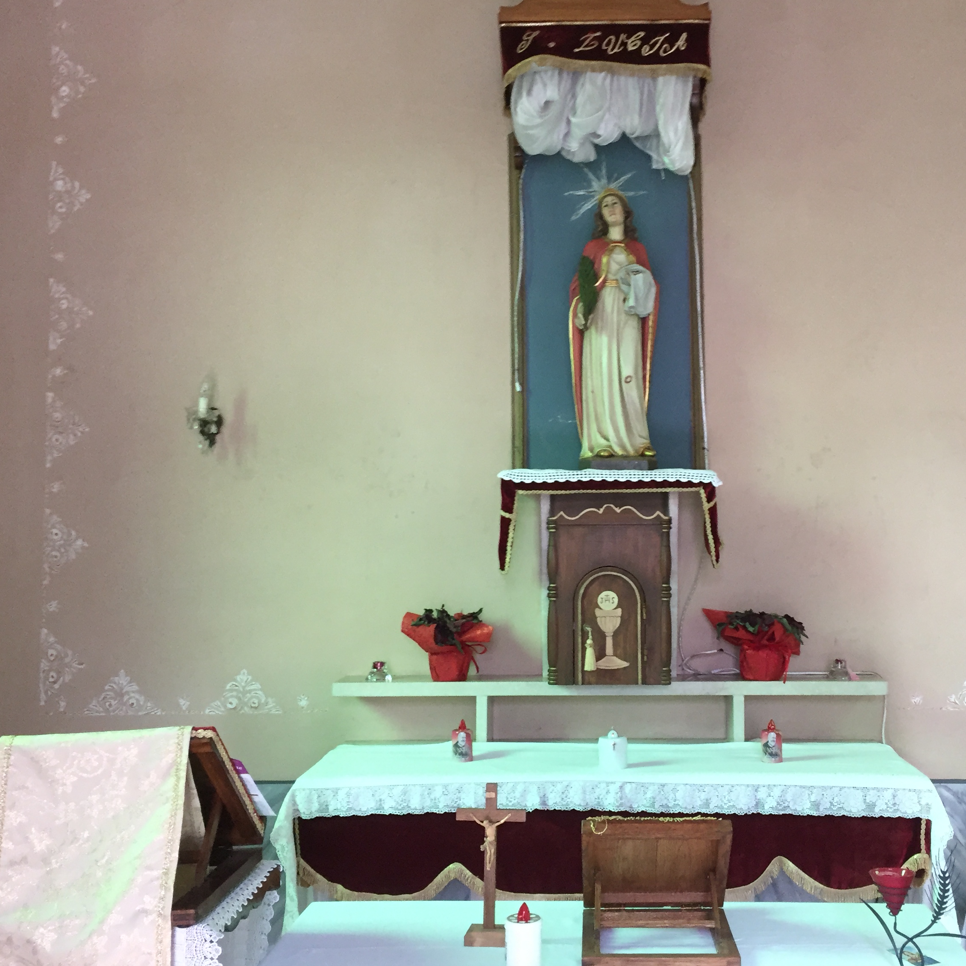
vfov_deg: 44.9
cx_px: 593
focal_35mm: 37
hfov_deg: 44.6
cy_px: 459
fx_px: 1168
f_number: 2.2
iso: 160
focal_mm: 4.15
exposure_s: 1/33
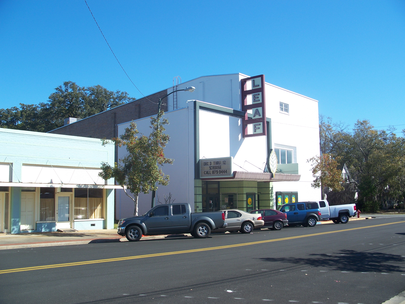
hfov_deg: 50.1
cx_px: 202
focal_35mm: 37
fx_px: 433
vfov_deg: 38.7
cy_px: 152
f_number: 4
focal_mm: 7.8
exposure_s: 1/400
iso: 64
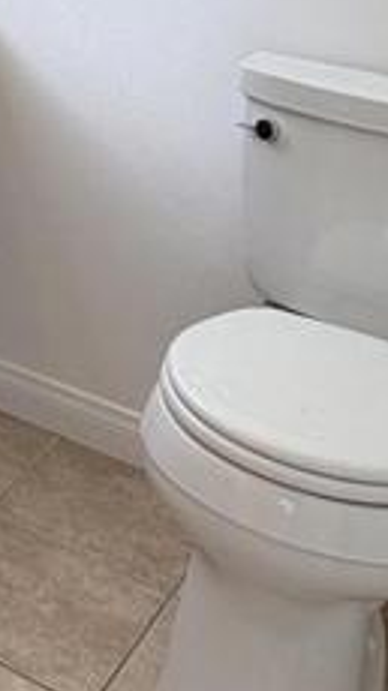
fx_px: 1246
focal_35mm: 68
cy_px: -24
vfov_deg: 28.8
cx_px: -180
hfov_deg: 16.3
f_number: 2.2
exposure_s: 1/120
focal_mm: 2.22
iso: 40
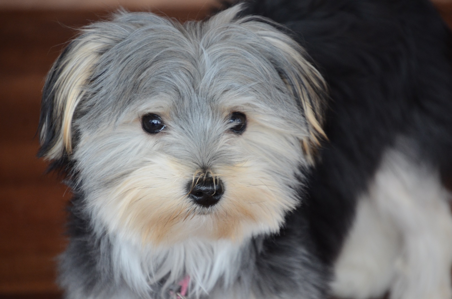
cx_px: 226
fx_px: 7516
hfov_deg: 3.4
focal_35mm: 600
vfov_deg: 2.3
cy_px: 150
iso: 1000
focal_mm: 400
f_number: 6.3
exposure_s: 1/50
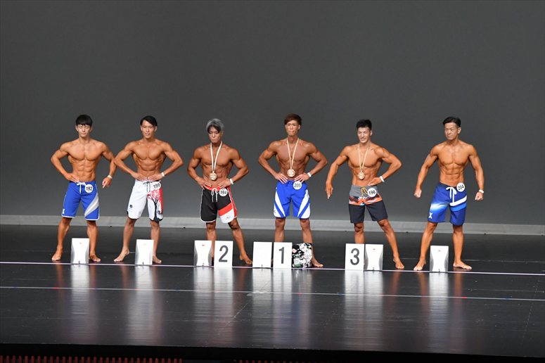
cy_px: 182
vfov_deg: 7.9
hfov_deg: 11.8
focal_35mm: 174
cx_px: 272
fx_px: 2633
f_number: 5.6
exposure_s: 1/400
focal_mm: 116
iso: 5000
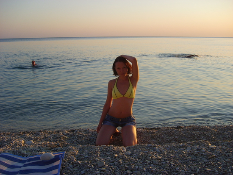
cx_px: 116
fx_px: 236
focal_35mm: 35
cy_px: 88
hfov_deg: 52.6
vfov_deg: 40.7
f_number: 2.8
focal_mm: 5.8
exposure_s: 1/350
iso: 50
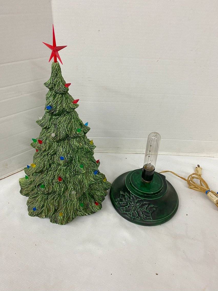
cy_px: 146
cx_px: 109
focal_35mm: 26
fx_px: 218
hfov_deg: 53.1
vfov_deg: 67.3
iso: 80
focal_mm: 4.25
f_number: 1.8
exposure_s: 1/60
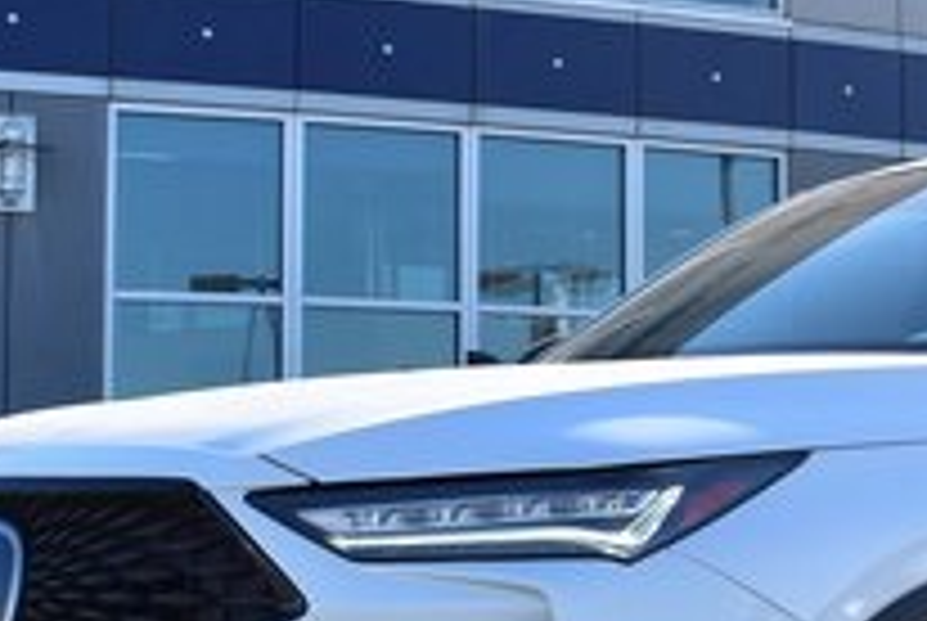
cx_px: 972
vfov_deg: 11.8
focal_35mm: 117
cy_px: 292
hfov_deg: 17.1
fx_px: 3006
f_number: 7.1
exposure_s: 1/160
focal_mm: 25
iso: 100
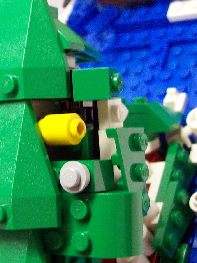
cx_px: 69
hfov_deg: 16.7
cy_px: 121
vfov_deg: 22.3
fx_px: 668
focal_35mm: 88
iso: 151
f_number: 2.7
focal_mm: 6
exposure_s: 1/32
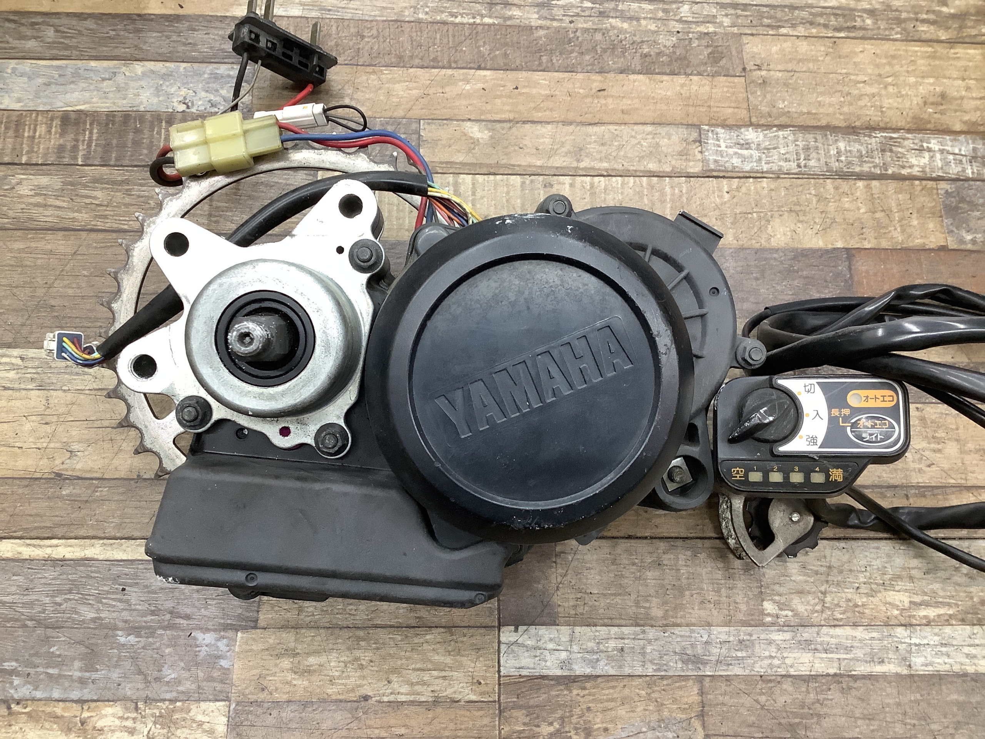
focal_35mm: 31
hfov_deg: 58.4
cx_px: 492
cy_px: 370
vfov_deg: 45.4
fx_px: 882
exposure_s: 1/60
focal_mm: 3.3
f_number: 2.4
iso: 200
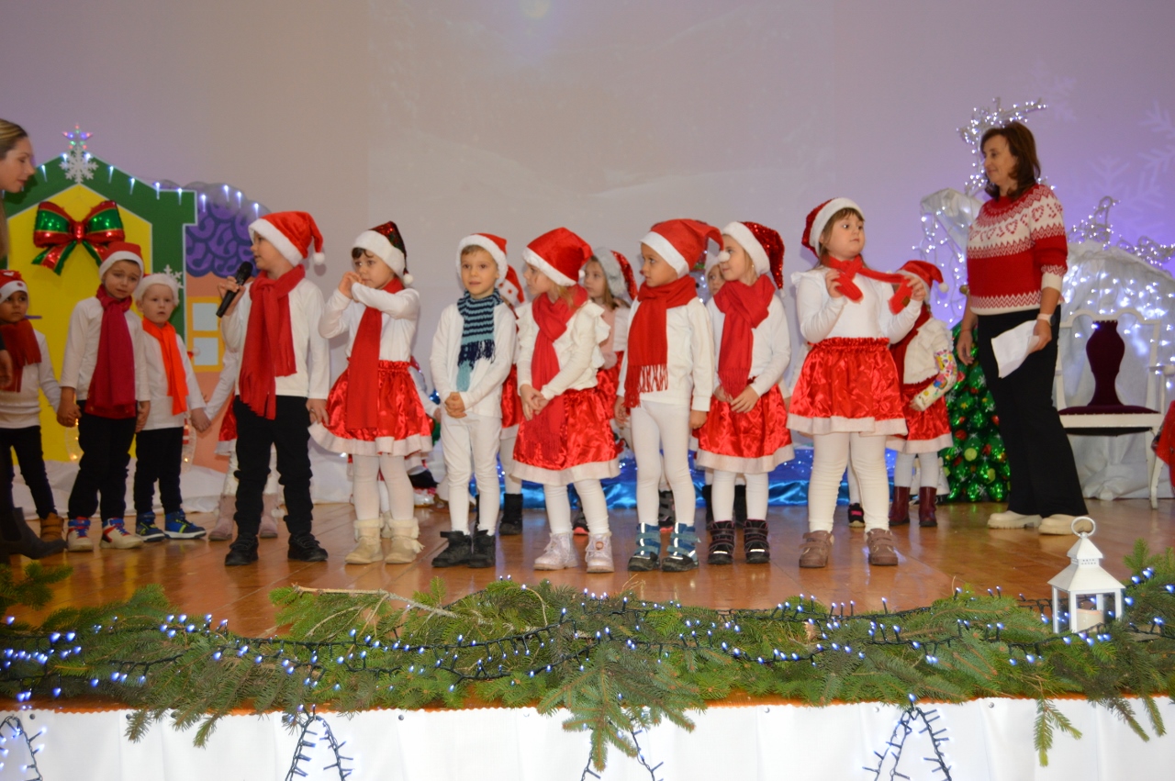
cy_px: 390
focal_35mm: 42
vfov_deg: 31.8
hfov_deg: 46.4
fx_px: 1370
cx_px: 588
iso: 560
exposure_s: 1/60
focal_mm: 28
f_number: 4
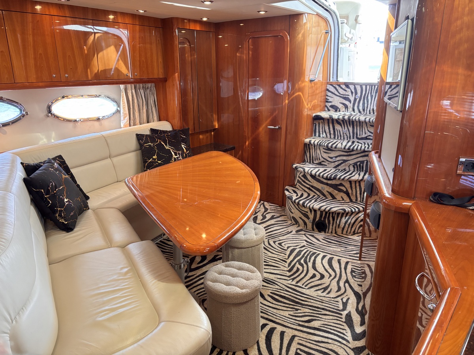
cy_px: 178
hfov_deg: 67.3
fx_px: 356
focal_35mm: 26
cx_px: 237
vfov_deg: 53.1
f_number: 1.6
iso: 320
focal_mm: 5.96
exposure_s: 1/60
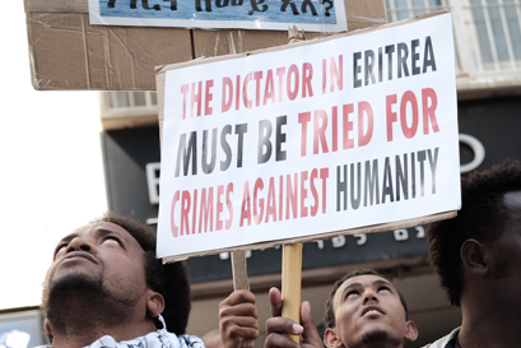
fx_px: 898
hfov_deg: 31.6
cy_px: 273
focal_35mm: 62
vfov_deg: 21.7
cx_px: 413
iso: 400
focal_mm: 23
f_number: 2.5
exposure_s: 1/500
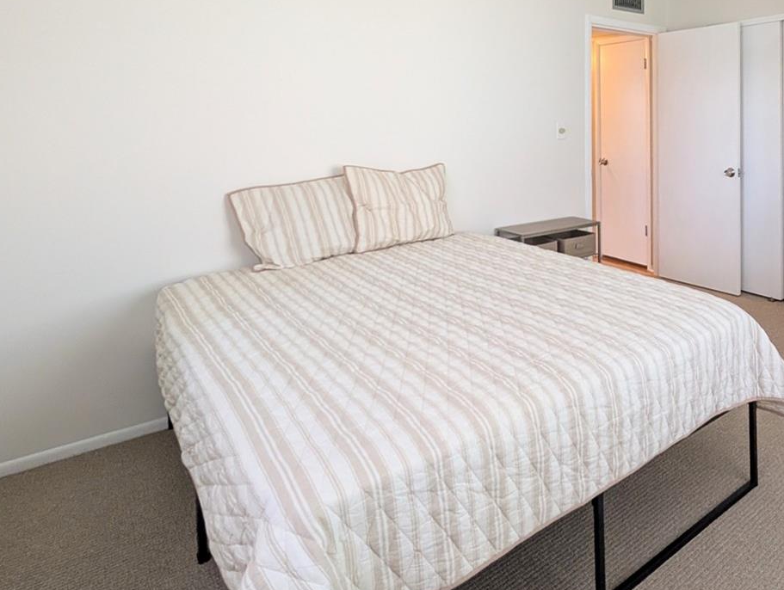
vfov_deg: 59.0
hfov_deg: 71.2
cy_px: 125
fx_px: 476
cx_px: 624
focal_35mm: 21
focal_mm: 2.02
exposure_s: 1/73
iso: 309
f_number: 1.7
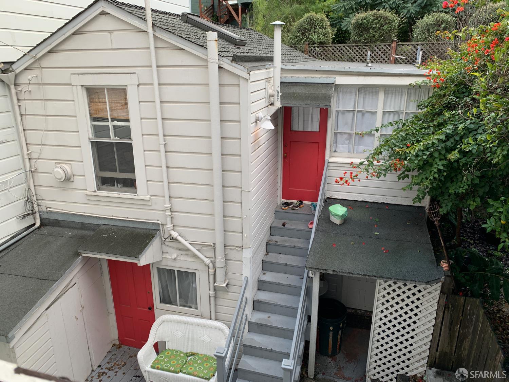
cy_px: 191
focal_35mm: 26
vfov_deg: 53.1
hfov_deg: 67.3
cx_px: 254
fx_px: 382
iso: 32
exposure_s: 1/122
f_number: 1.8
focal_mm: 4.25
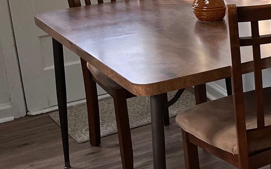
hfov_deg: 18.8
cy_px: 19
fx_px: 687
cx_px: 440
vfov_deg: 13.9
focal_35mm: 93
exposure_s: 1/121
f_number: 1.6
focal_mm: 5.1
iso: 125
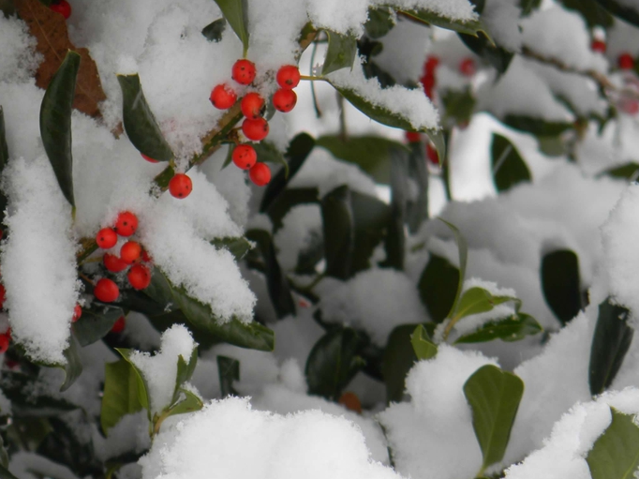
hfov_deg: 4.2
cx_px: 160
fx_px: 8618
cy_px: 239
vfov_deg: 3.2
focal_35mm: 467
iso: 80
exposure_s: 1/81.4
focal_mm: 75
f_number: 5.4
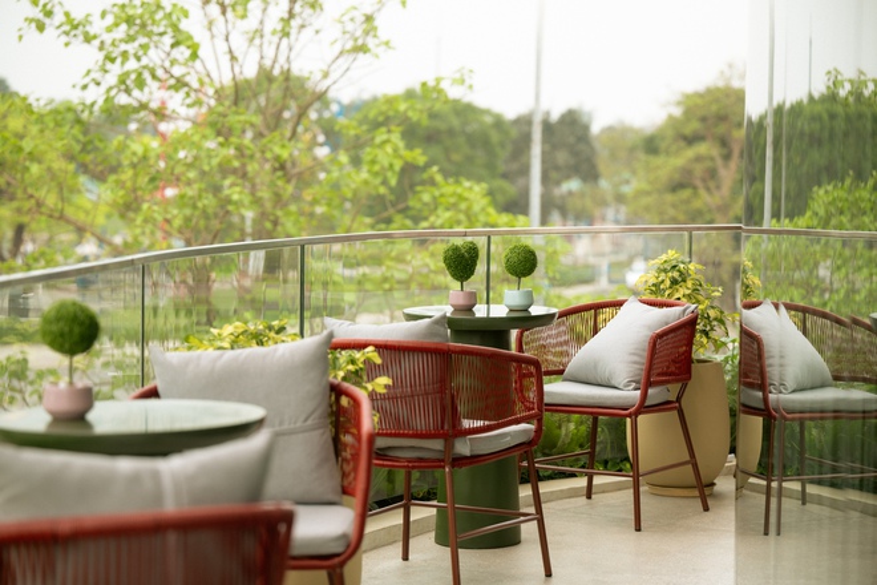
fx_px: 2095
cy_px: 292
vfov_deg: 15.9
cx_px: 438
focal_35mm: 86
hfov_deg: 23.6
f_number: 3.2
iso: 160
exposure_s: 1/250
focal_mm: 86
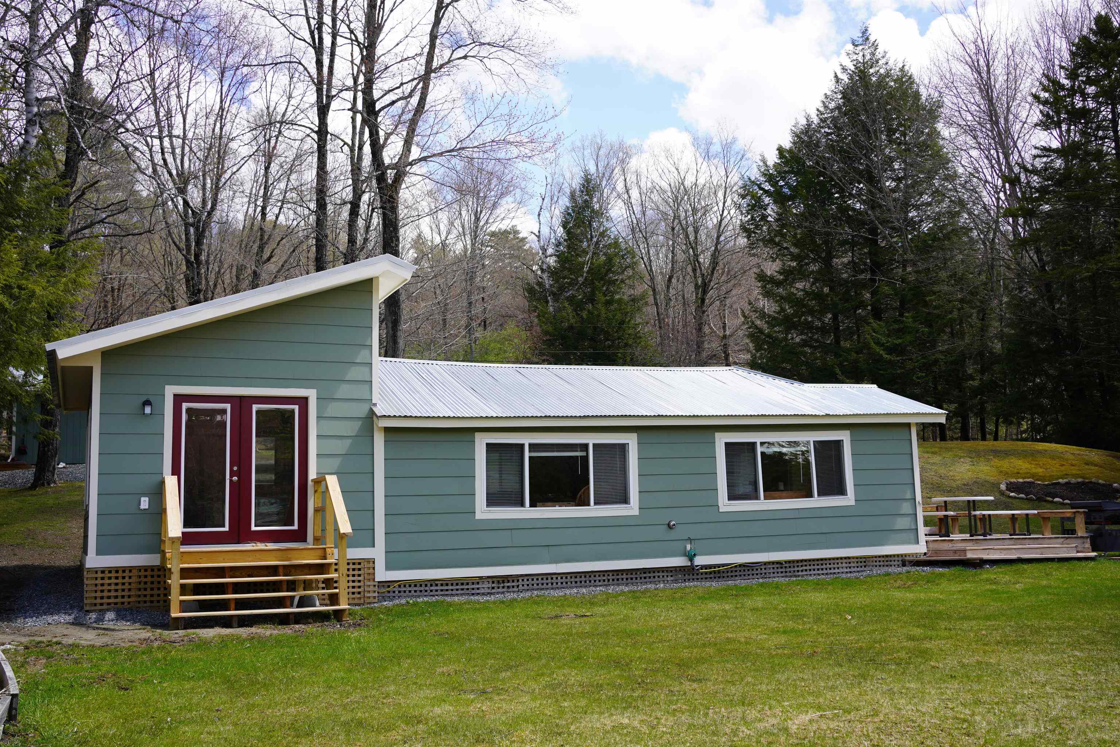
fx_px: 1089
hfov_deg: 54.4
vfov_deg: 37.9
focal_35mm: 35
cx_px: 560
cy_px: 374
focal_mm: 35
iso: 100
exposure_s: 1/320
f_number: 5
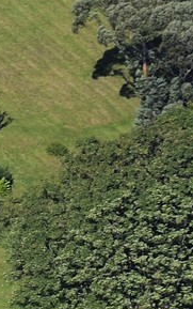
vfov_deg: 1.9
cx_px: -611
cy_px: 339
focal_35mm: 1127
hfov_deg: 1.2
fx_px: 9470
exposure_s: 1/800
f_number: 7.1
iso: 200
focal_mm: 200
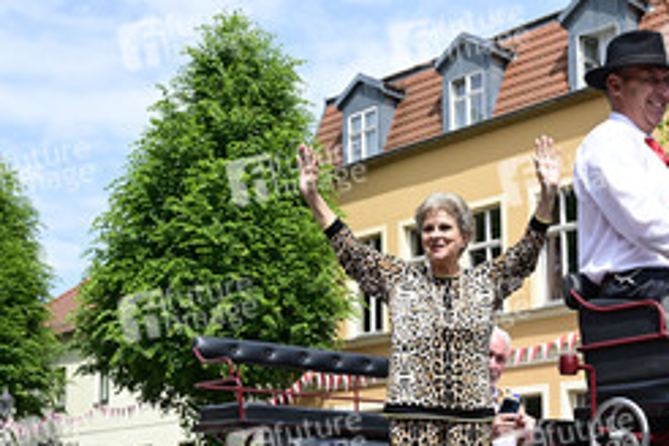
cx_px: 496
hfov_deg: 35.0
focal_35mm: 56
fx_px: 1039
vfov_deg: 23.7
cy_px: 378
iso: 125
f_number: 5.6
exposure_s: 1/500
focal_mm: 30.5
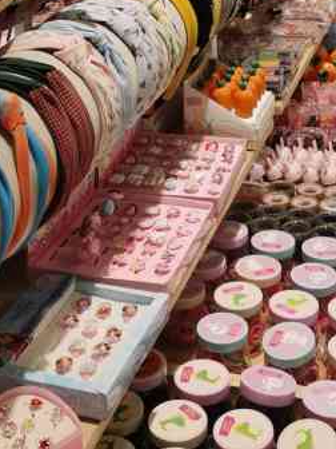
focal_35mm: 75
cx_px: 207
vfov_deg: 24.8
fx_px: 971
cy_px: 5
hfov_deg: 19.6
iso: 50
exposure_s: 1/172
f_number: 1.8
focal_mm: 5.58
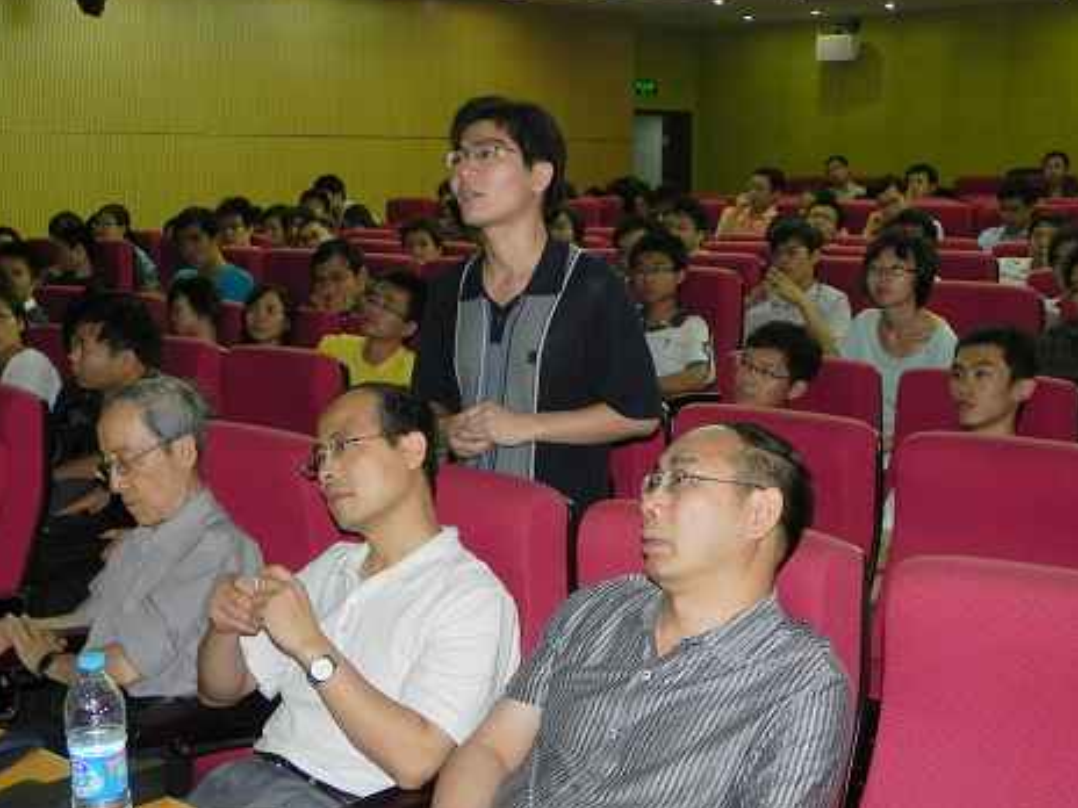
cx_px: 532
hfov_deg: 37.5
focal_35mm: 51
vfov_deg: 28.5
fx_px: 1588
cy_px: 450
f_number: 3.2
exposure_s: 1/30
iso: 200
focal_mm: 6.6
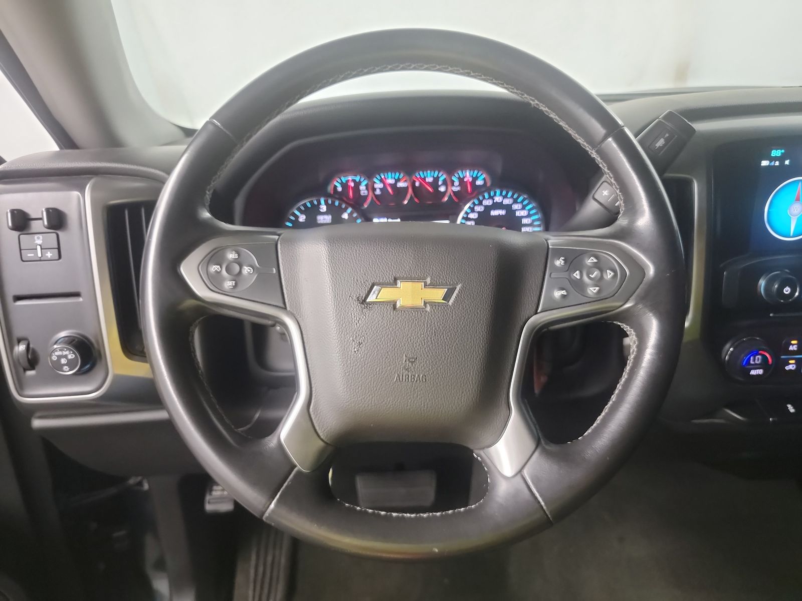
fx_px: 556
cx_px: 401
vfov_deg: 56.8
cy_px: 300
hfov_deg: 71.6
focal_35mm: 24
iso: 1551
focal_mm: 6.7
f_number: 1.8
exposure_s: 1/14
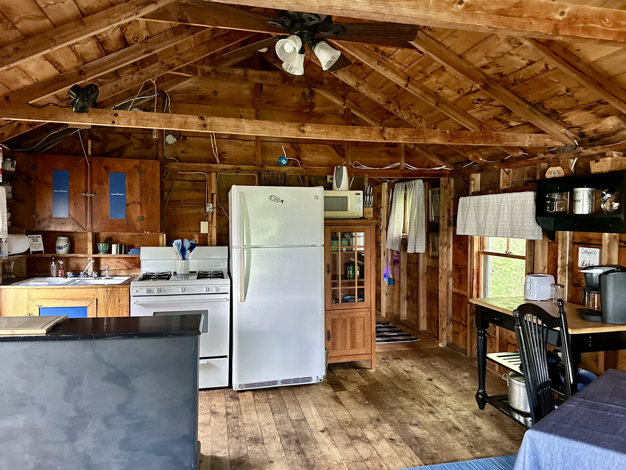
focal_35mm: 24
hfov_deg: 71.6
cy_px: 235
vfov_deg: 56.8
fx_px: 434
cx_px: 313
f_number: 1.78
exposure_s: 1/57
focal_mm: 6.86
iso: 1000
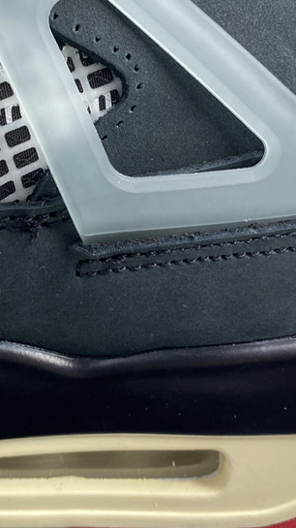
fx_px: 727
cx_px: 93
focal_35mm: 52
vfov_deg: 39.6
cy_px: 195
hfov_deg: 22.9
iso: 64
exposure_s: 1/50
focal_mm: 4.25
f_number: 1.8
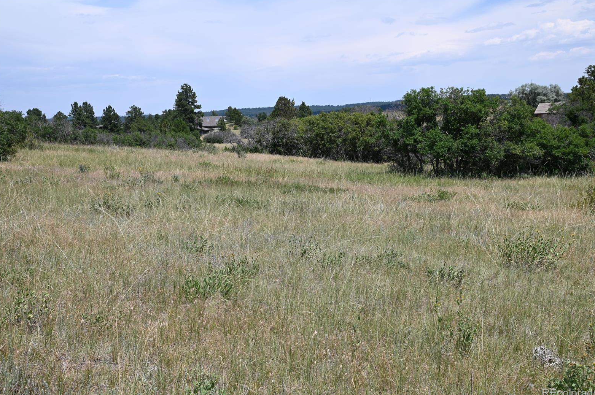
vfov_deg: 29.8
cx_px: 299
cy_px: 199
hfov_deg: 43.6
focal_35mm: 45
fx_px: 743
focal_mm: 44
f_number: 7.1
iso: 100
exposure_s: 1/400
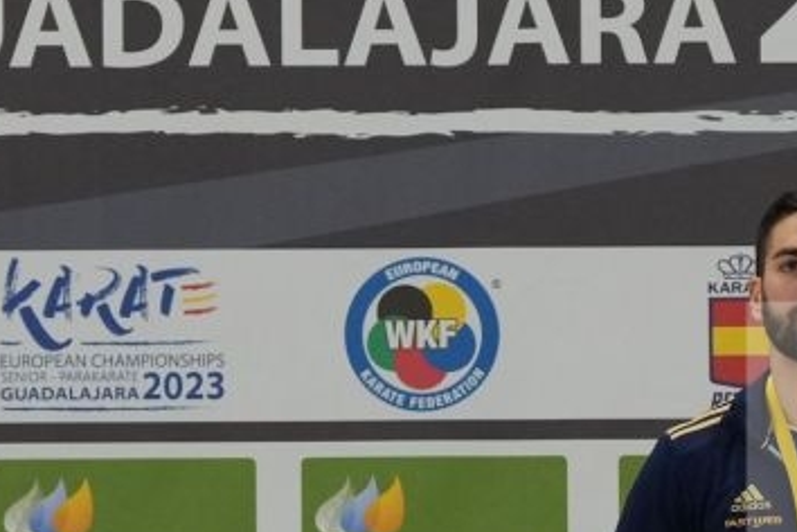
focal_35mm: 356
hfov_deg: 5.8
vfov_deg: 3.9
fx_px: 7881
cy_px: 507
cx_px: 194
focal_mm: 70
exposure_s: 1/500
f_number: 2.8
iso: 2000
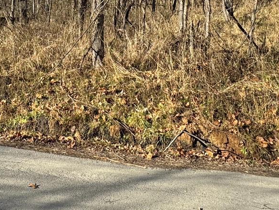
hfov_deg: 37.0
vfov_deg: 27.0
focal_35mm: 49
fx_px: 395
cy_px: -26
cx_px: 42
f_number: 2.2
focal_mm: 2.22
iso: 40
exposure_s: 1/727
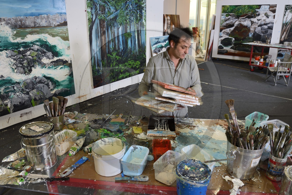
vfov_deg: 53.1
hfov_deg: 73.7
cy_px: 98
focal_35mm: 24
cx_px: 146
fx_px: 195
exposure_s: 1/20
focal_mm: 24
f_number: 8
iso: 200
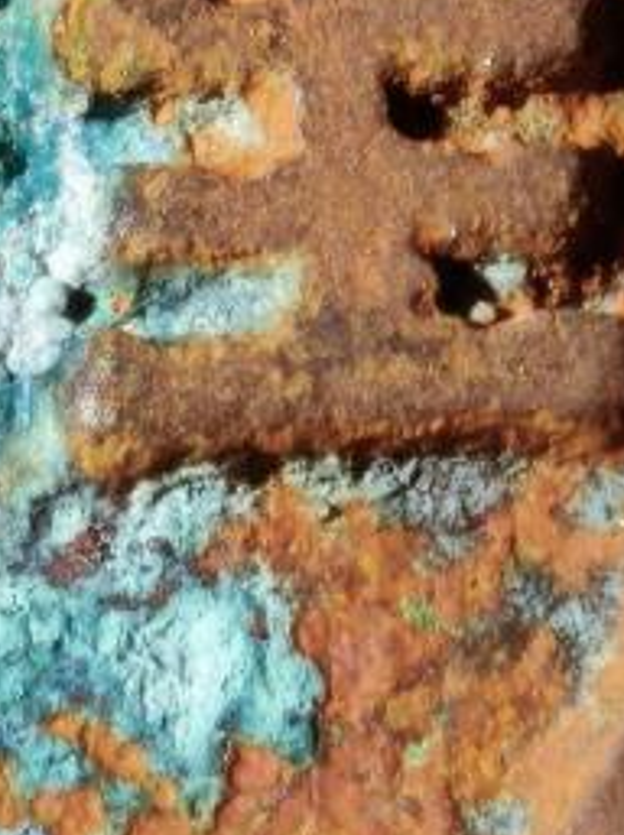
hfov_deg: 1.7
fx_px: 20457
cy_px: 32
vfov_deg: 2.3
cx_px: -998
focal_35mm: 849
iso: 200
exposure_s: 1/100
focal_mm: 9
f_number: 2
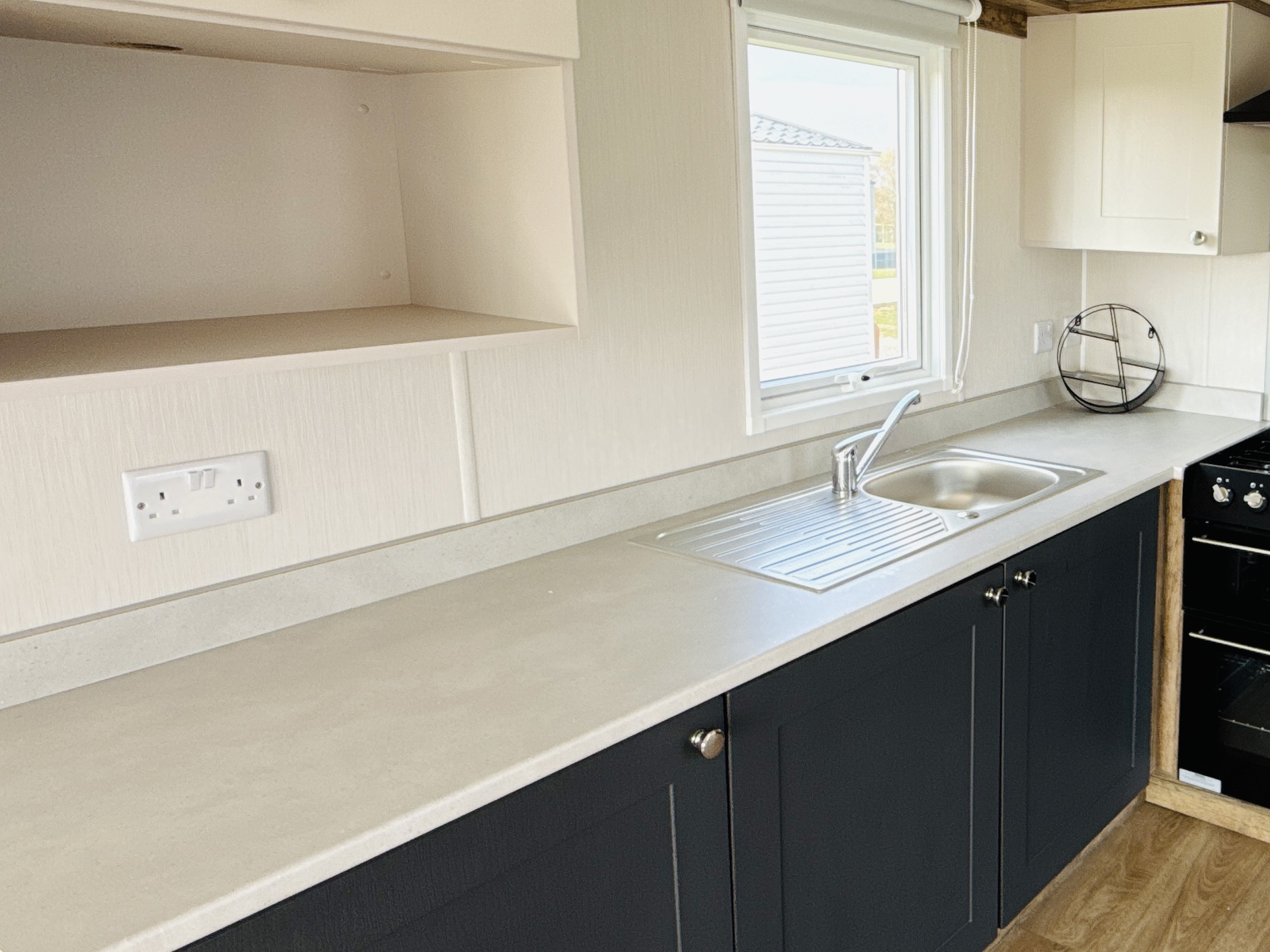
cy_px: 407
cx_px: 1090
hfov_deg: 54.0
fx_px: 1101
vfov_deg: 46.6
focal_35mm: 30
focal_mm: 2.22
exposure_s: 1/188
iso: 64
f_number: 2.2
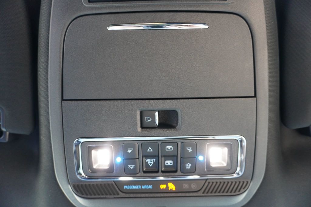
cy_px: 104
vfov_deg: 53.2
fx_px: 207
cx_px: 156
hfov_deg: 73.7
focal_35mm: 24
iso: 1250
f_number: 3.5
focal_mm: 16
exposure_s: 1/60
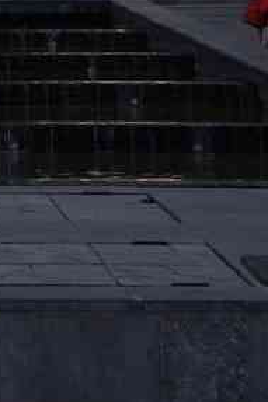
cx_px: -160
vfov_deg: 7.7
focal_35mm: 261
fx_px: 2918
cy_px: -291
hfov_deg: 5.2
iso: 200
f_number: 11
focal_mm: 50
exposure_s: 1/125
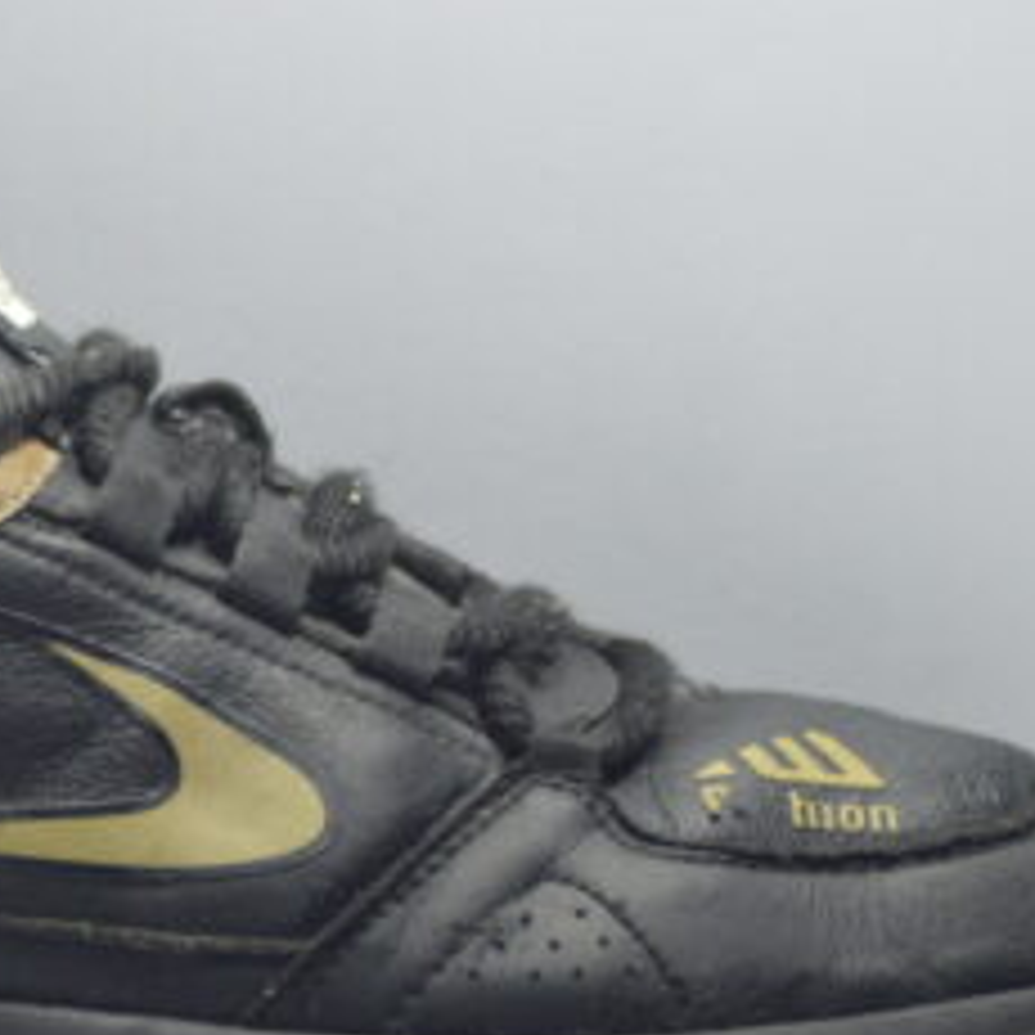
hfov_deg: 3.9
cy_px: 664
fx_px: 15192
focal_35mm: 449
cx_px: 54
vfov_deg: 3.9
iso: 720
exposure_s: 1/125
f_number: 4.2
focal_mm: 135
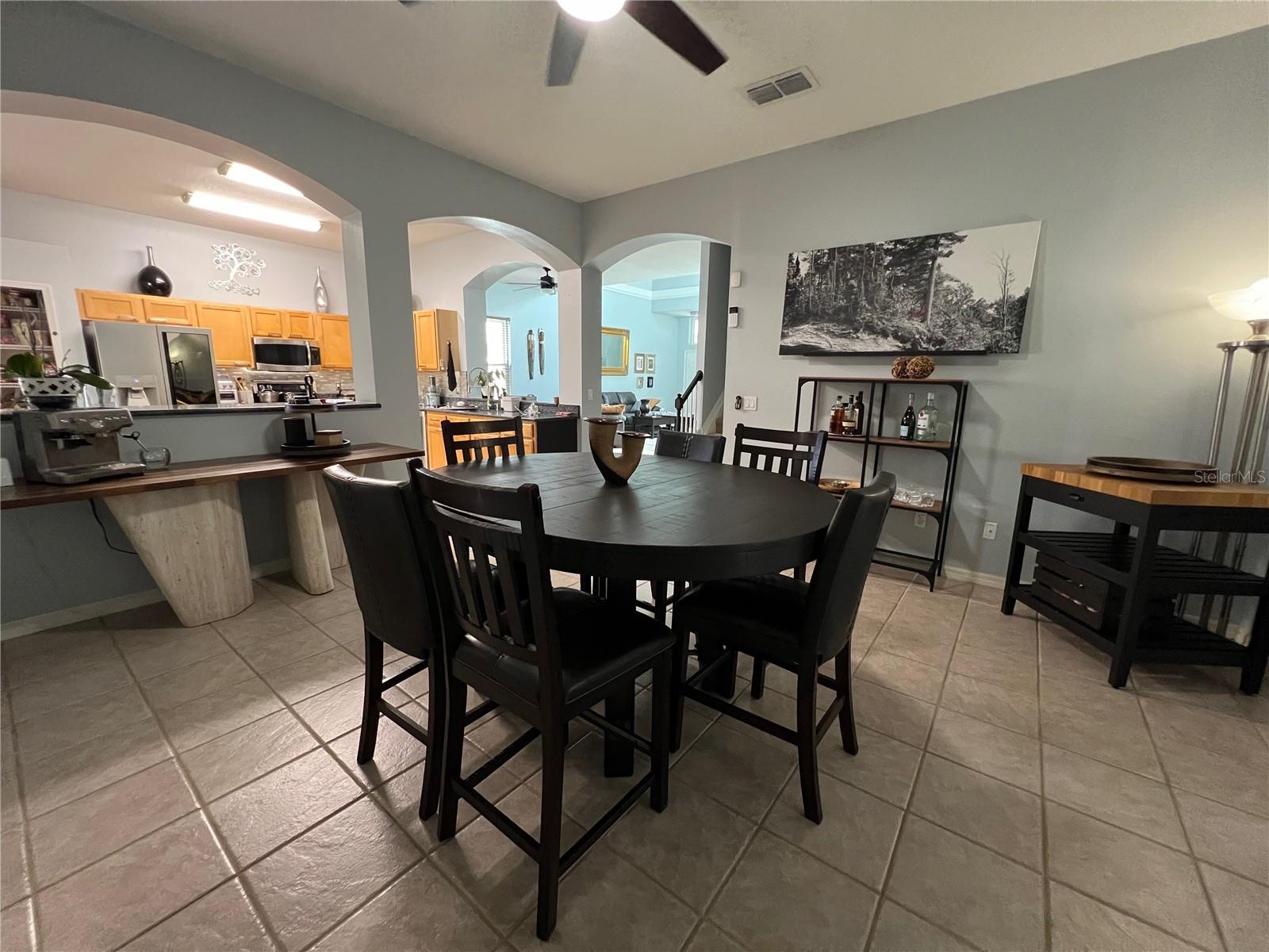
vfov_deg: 89.9
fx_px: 477
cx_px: 634
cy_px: 476
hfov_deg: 106.2
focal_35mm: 13
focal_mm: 1.57
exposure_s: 1/60
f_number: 1.8
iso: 640
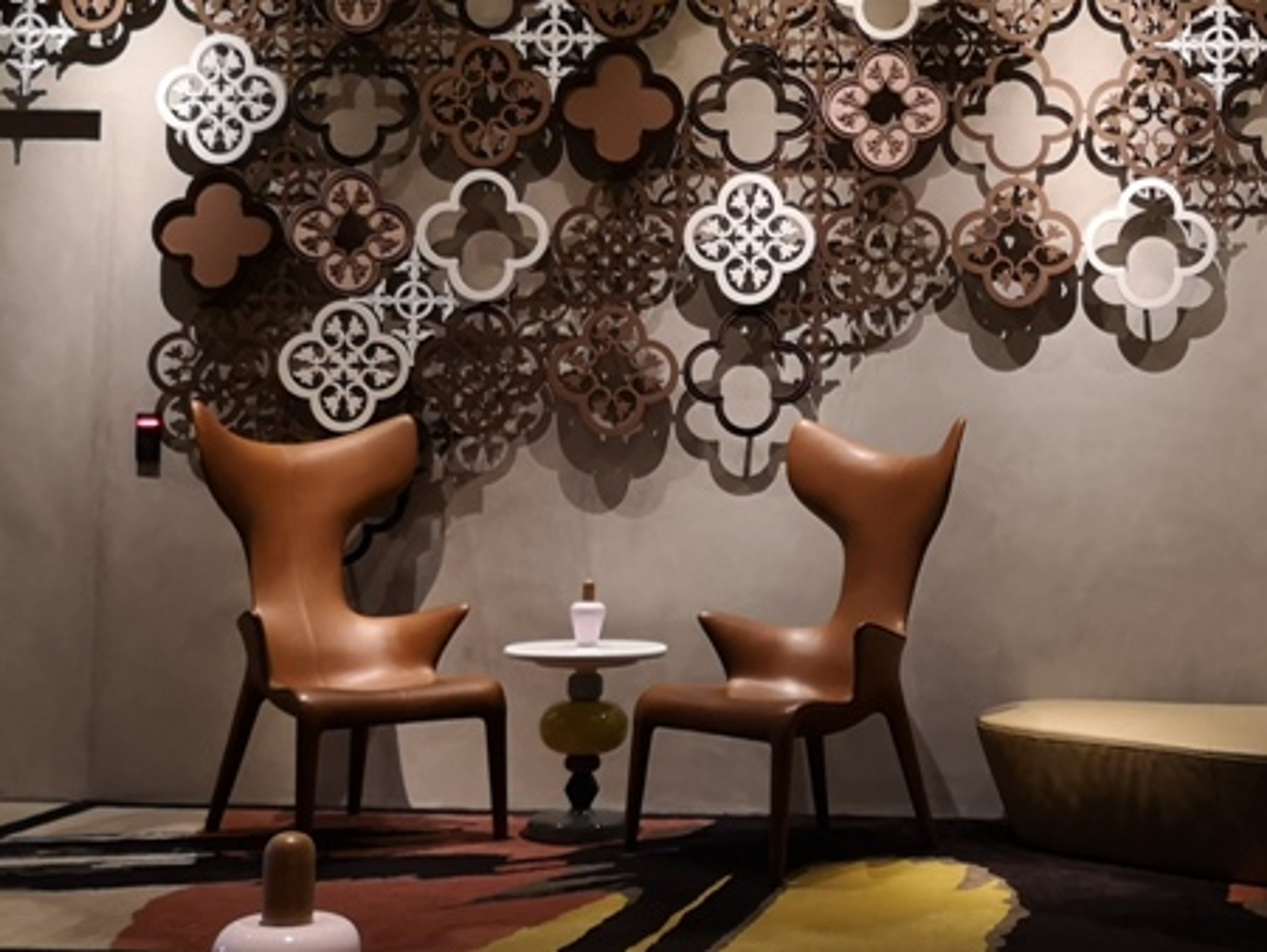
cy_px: 414
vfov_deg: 30.3
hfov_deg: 38.5
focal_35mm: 48
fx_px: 1758
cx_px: 969
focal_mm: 3.95
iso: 400
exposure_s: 1/25
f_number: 1.8
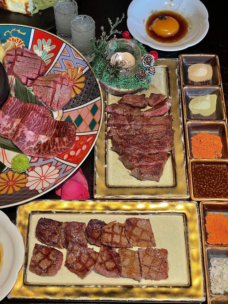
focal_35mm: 52
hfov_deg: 28.0
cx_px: 114
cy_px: 152
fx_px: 457
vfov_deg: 36.8
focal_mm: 6
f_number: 2
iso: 200
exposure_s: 1/106
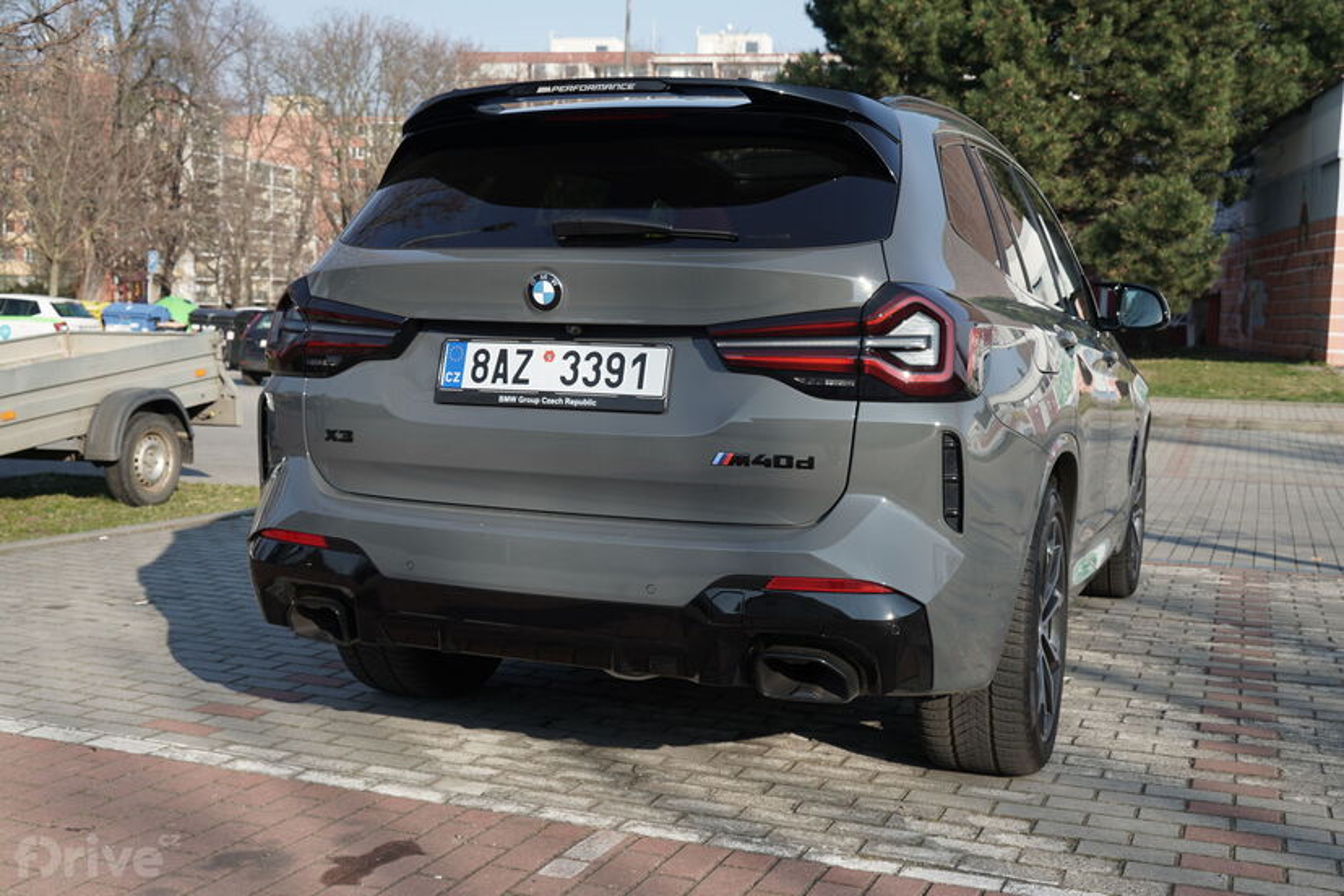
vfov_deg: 35.1
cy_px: 448
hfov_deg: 50.7
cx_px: 672
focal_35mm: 38
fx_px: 1419
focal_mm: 38
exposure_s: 1/200
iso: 160
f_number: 8
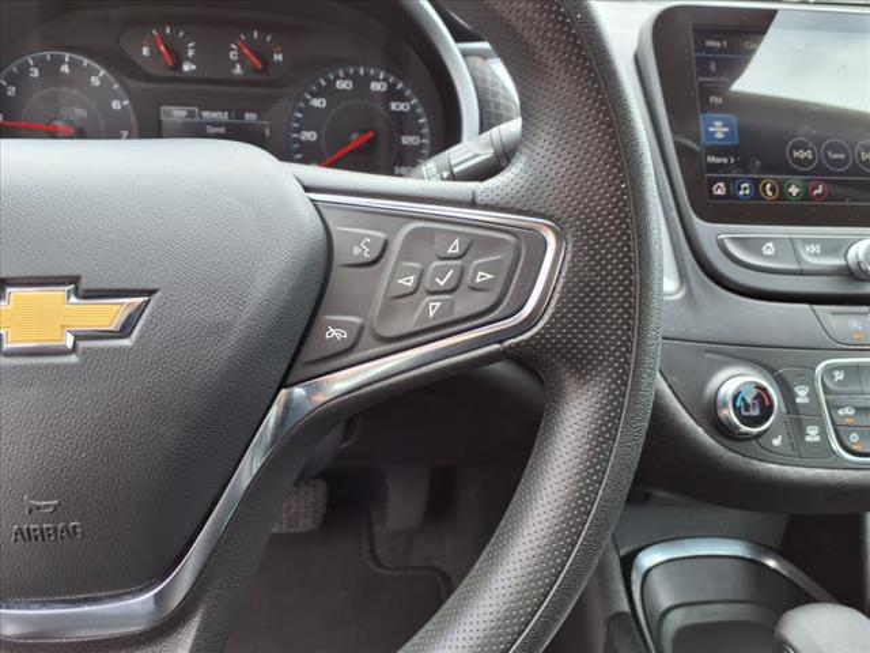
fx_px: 679
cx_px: 435
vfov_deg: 51.4
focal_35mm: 27
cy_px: 326
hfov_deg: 65.3
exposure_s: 1/185
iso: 40
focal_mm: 3.58
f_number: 1.9
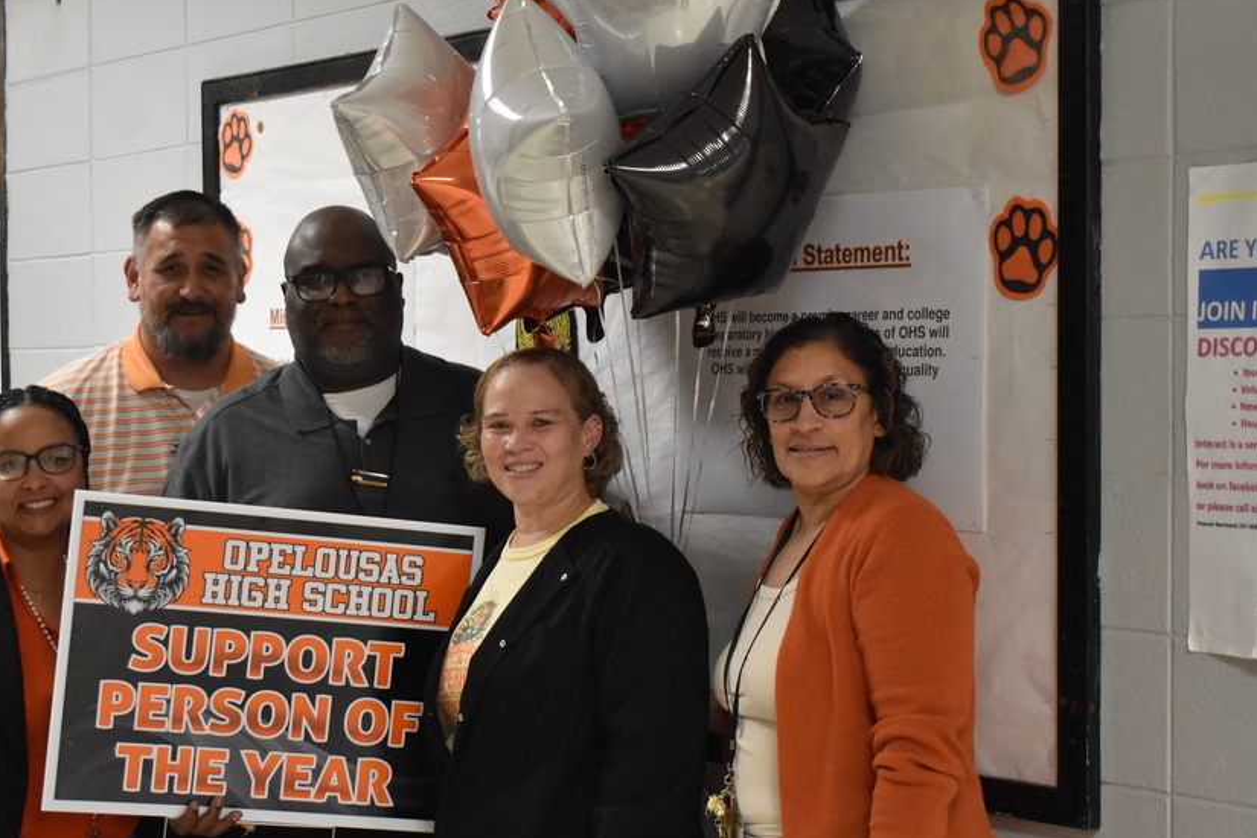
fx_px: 2339
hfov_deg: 30.0
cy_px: 490
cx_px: 509
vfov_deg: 20.3
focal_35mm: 67
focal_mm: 36
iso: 4500
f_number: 4.8
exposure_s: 1/125
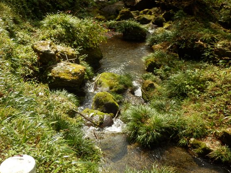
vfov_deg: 28.0
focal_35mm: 52
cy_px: 66
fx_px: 347
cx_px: 107
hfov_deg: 36.8
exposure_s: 1/200
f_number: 3.9
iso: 80
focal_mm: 6.6
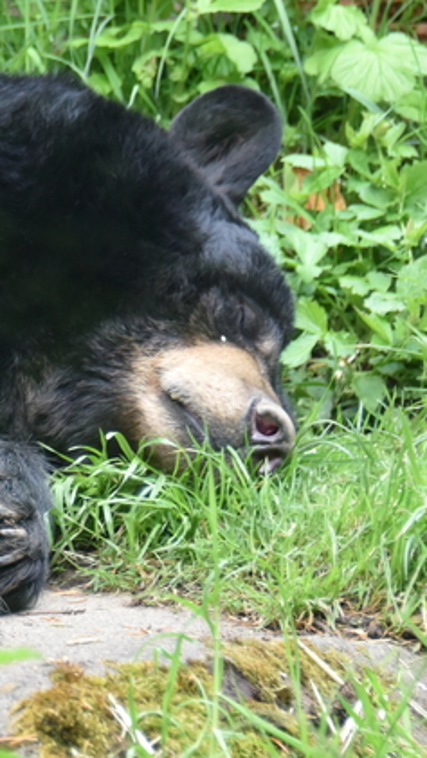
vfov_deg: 5.4
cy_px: 411
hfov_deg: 3.0
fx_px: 8006
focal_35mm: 398
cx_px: -396
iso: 2000
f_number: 5.6
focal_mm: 125
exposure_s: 1/250
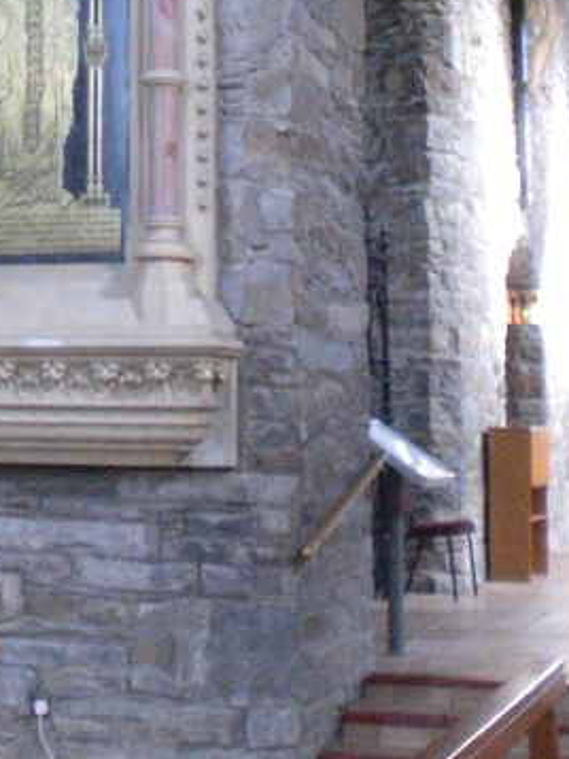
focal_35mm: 85
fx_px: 1865
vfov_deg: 22.5
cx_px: 11
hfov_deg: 17.0
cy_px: 87
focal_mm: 6.3
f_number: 3.1
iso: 800
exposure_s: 1/30
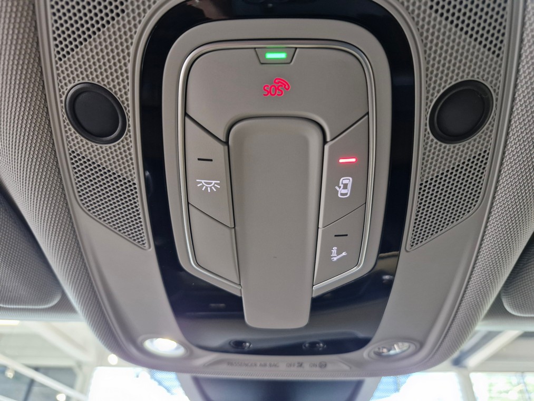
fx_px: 355
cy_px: 200
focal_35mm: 23
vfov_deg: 58.9
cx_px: 267
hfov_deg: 73.9
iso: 640
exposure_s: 1/50
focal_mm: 5.54
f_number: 1.8
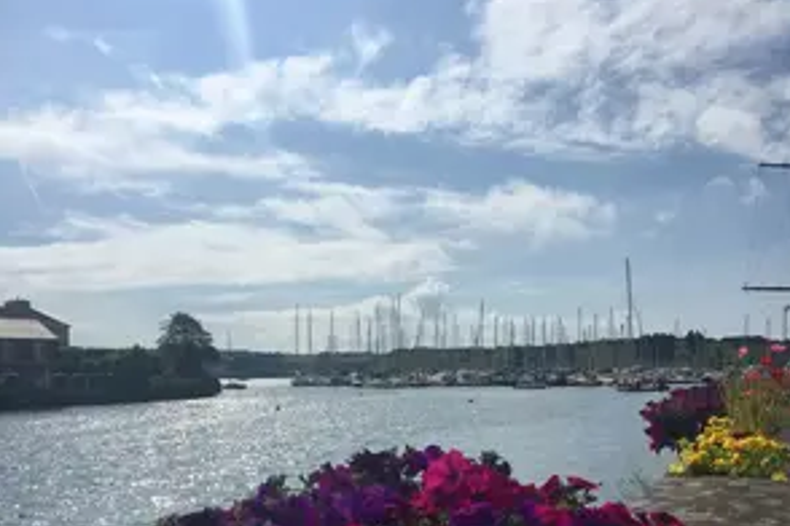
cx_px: 400
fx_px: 900
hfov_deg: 47.4
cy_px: 421
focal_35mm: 41
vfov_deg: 31.8
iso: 32
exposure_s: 1/7937
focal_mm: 4.15
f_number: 2.2
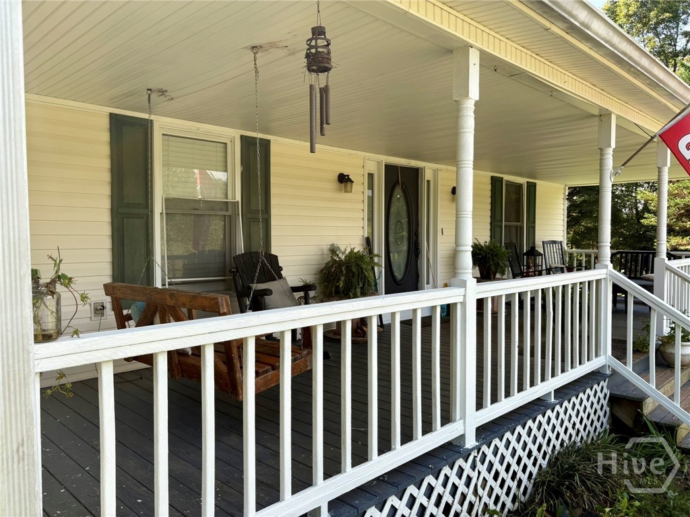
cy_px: 258
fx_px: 518
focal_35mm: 26
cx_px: 345
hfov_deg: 67.3
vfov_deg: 53.1
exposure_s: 1/635
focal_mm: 5.96
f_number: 1.6
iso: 50
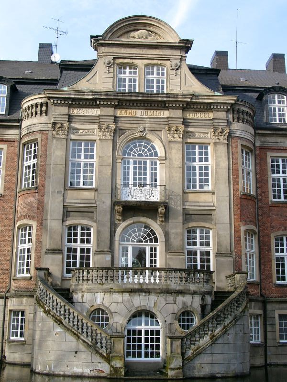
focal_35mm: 47
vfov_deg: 40.4
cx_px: 144
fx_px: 520
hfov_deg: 30.9
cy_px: 191
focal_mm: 9.82
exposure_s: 1/352
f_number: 4
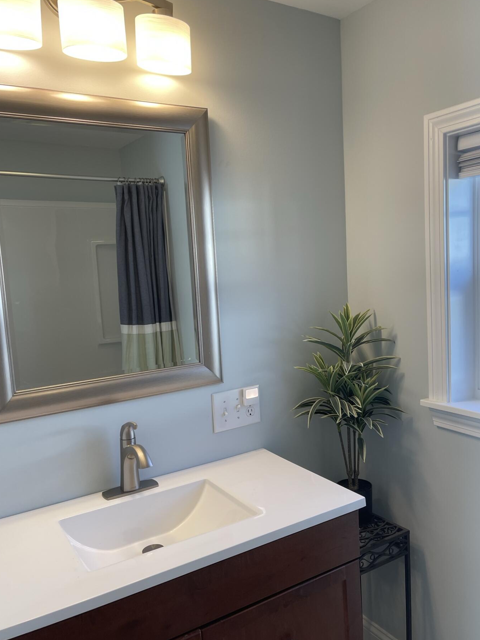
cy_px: 324
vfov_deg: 61.7
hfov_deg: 48.2
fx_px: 536
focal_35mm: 29
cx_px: 257
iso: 50
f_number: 1.6
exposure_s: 1/120
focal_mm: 5.1
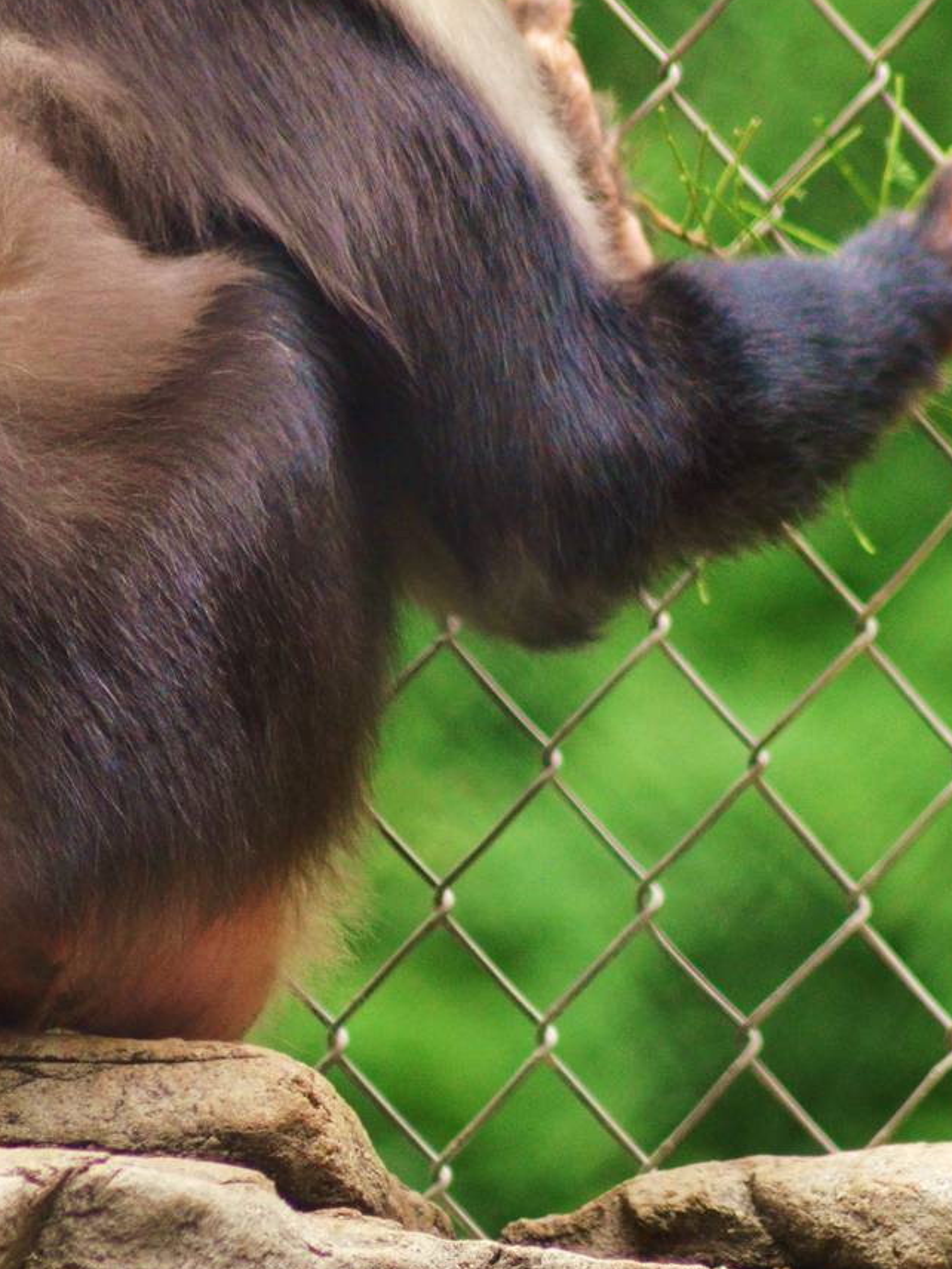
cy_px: 457
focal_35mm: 807
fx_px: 29592
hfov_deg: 1.8
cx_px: 353
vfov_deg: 2.5
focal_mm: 300
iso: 1600
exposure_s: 1/500
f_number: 5.6
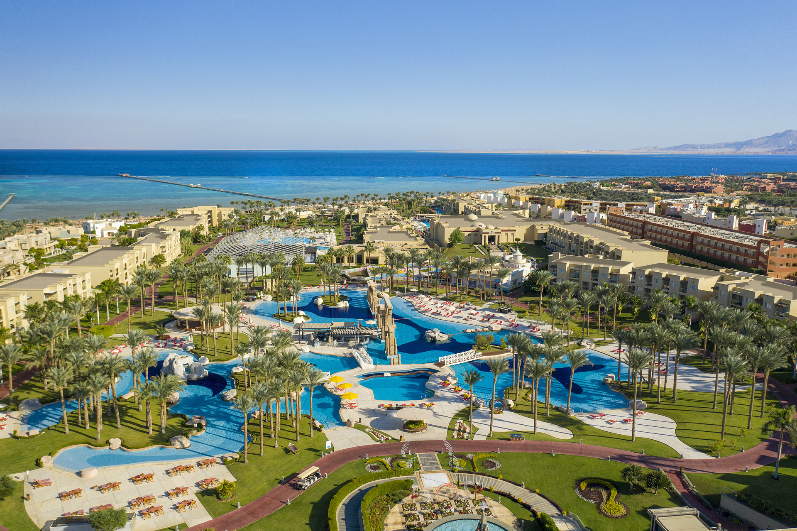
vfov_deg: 46.4
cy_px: 266
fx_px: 620
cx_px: 398
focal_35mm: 28
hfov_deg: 65.5
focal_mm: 10.26
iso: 100
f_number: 4.5
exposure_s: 1/200
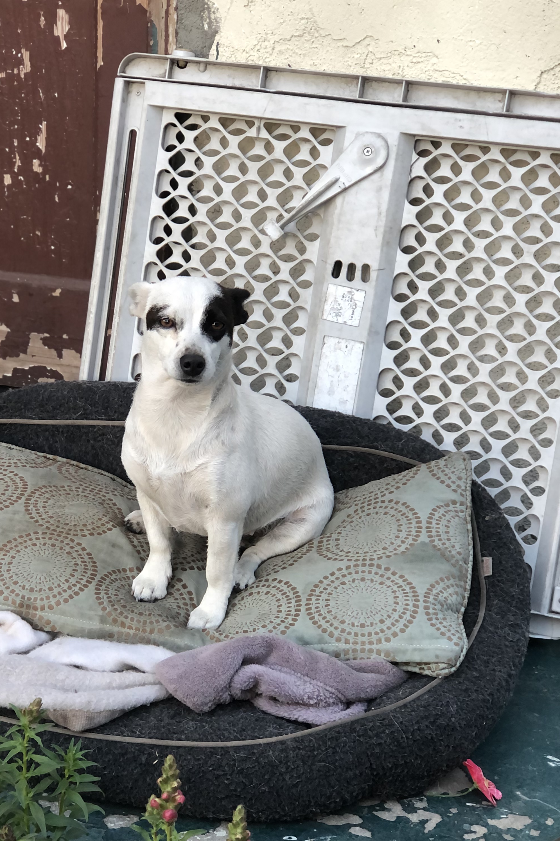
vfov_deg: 25.3
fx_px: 1867
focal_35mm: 80
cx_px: 139
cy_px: 471
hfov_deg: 17.0
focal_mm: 6.6
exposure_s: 1/30
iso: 32
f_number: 2.8
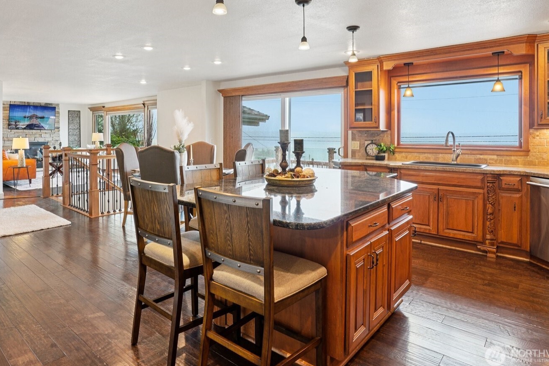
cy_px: 135
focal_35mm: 22
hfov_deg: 78.0
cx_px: 231
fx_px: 335
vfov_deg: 56.5
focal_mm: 17
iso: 400
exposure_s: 1/10
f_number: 8
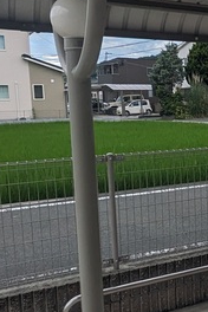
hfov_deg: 22.8
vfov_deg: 37.5
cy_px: 145
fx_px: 459
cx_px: 269
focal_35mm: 53
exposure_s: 1/2004
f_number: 2.2
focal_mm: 1.83
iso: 49
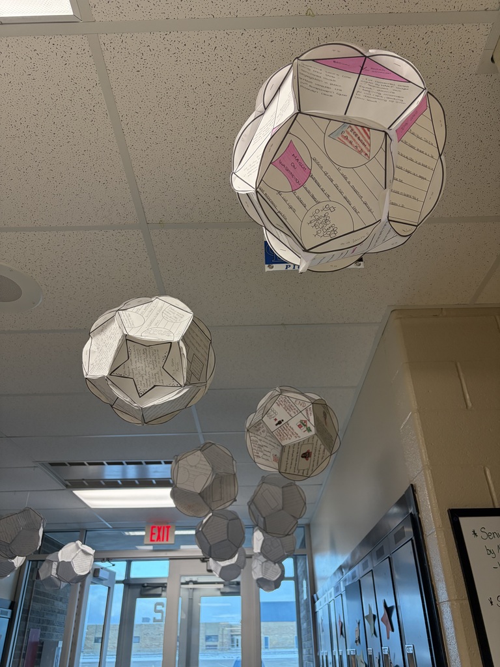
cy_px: 334
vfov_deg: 67.3
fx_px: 501
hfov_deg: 53.1
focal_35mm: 26
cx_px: 250
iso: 200
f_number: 1.6
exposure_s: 1/120
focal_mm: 5.96
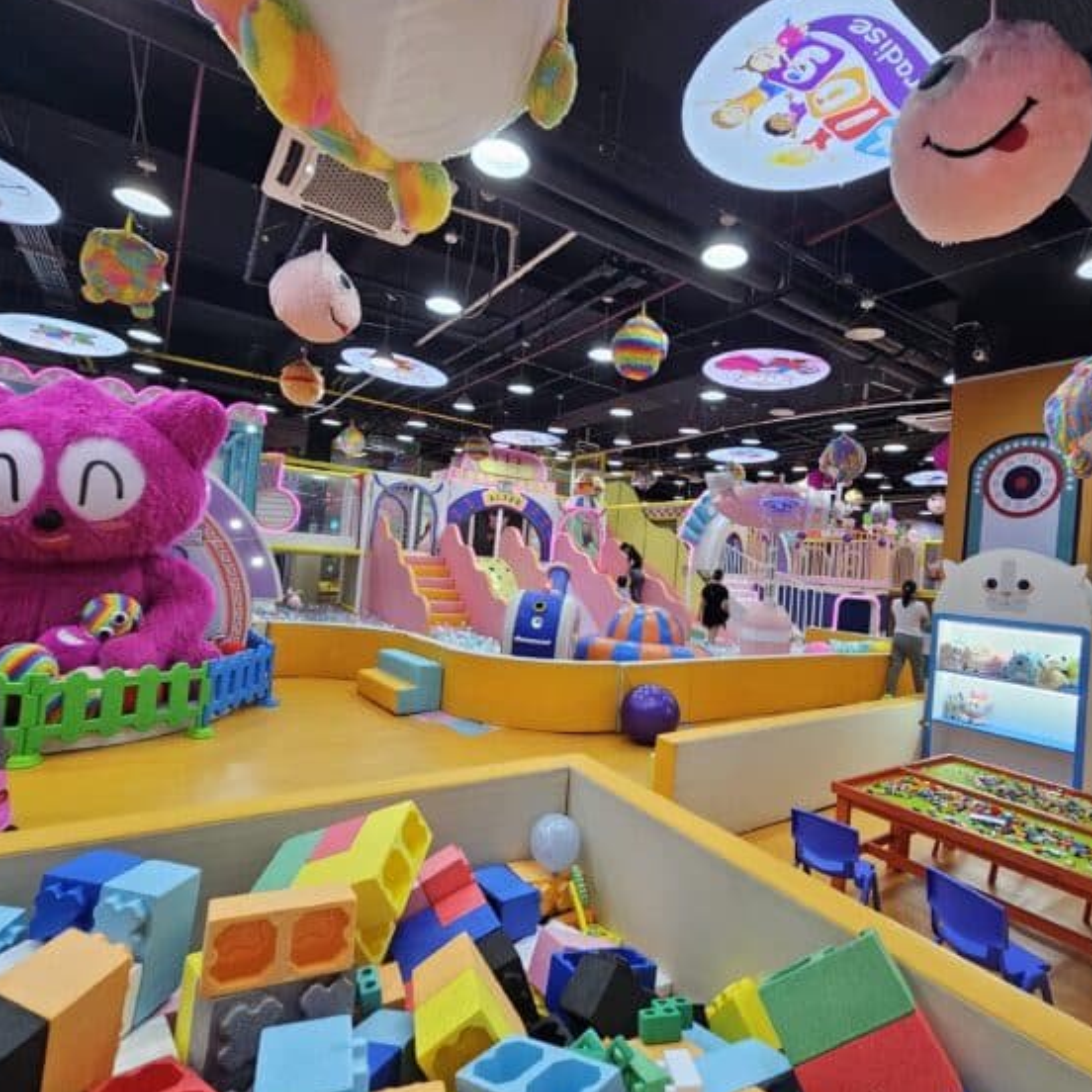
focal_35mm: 16
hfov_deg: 87.3
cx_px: 584
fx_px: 571
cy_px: 542
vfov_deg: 87.4
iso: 100
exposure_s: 1/60
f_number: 2.2
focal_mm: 2.2
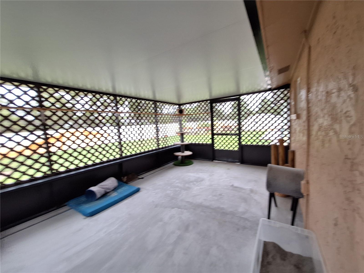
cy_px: 136
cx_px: 182
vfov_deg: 89.9
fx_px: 137
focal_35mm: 13
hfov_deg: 106.2
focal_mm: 1.74
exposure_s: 1/40
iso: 64
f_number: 2.2
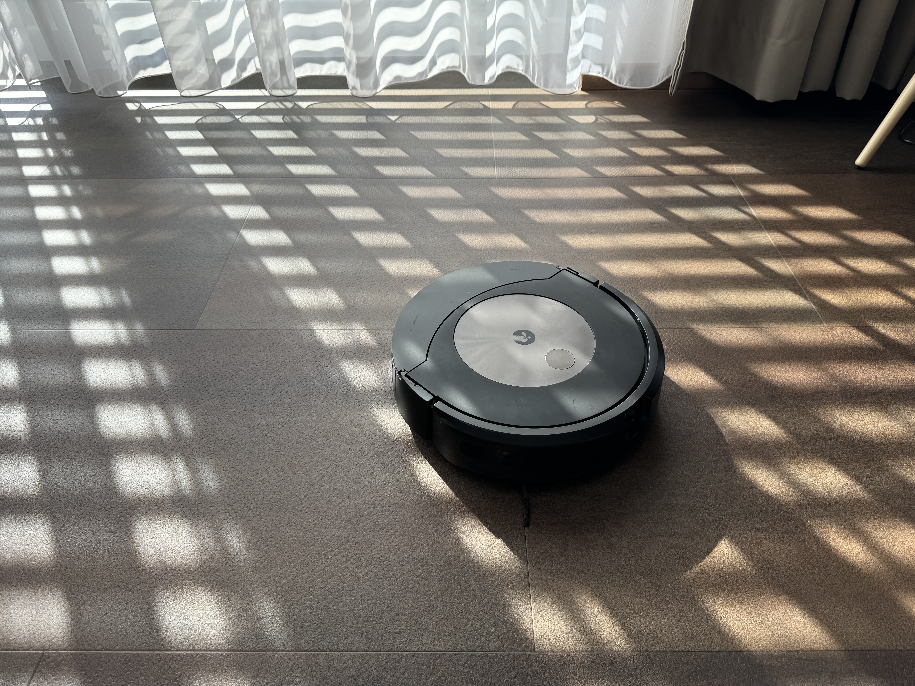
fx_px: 634
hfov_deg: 71.6
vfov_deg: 56.8
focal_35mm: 24
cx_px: 458
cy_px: 343
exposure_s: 1/379
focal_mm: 6.76
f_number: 1.78
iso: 80
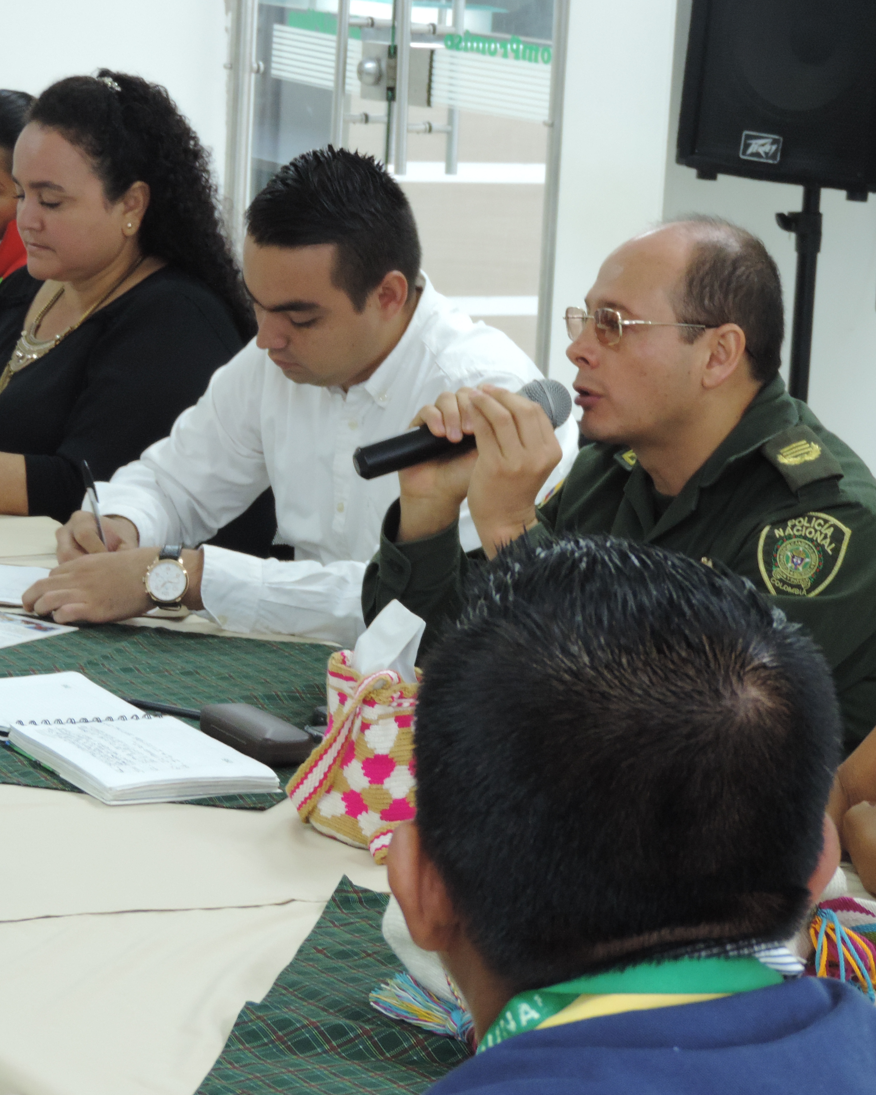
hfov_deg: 13.1
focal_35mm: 118
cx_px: 424
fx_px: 3824
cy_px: 547
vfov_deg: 16.3
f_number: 4.1
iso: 400
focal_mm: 16
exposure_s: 1/40
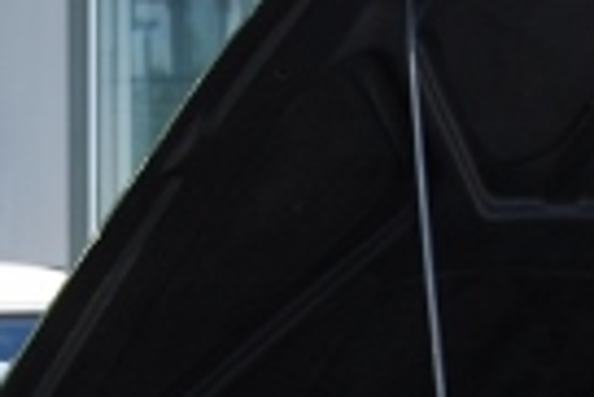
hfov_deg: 10.4
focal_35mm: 197
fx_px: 3254
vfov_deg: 6.7
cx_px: 131
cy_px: 820
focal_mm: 28
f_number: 5.6
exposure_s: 1/125
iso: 100
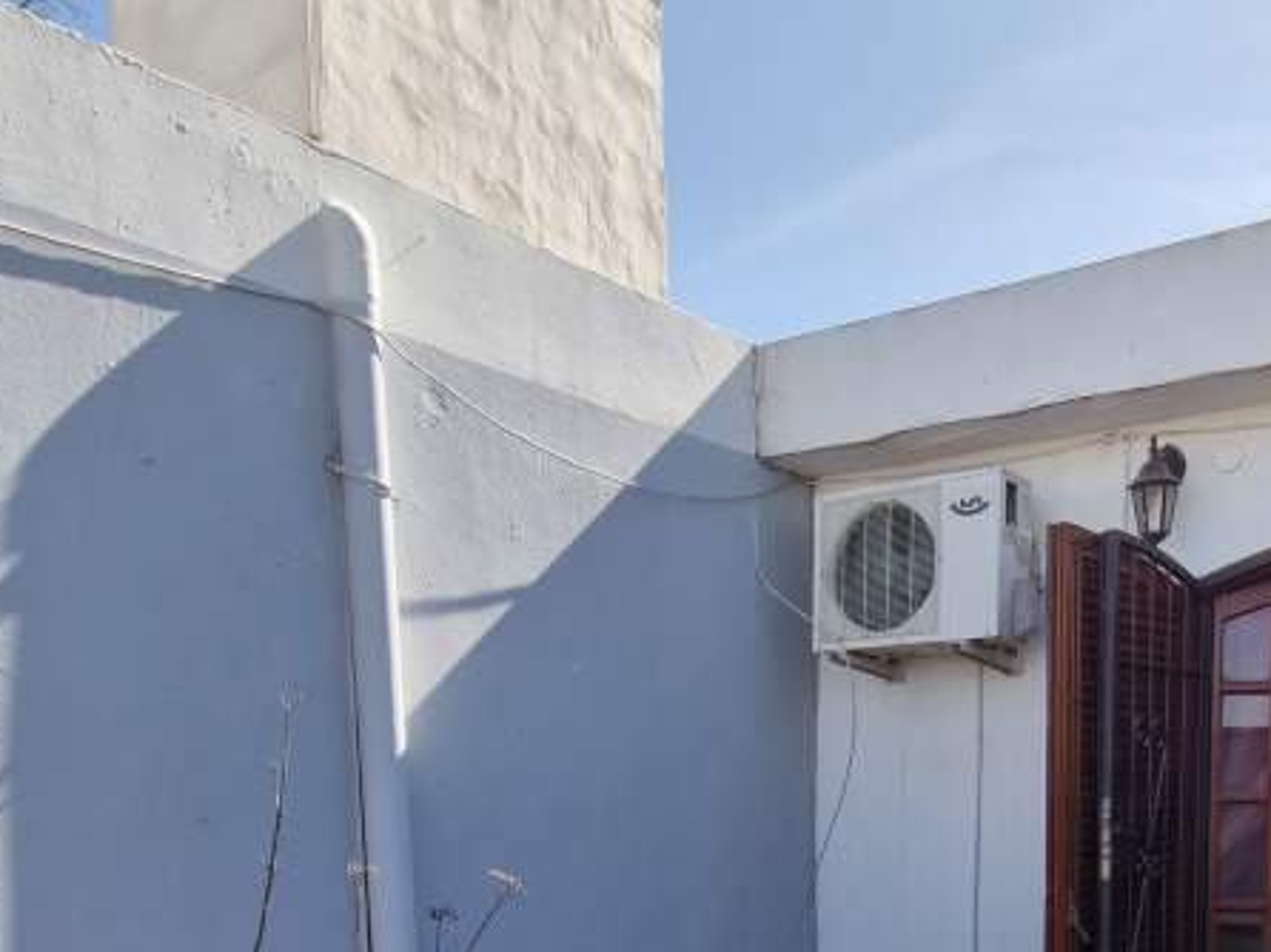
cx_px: 824
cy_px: 961
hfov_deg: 51.9
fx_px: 1284
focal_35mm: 35
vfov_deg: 36.4
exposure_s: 1/1284
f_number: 2.2
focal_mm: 1.74
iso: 50
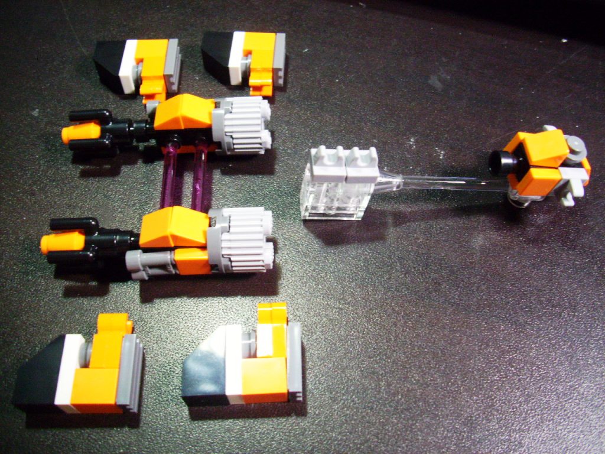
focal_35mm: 32
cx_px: 302
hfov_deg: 56.8
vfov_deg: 44.2
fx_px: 559
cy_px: 227
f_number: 2.9
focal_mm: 5.7
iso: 160
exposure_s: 1/15
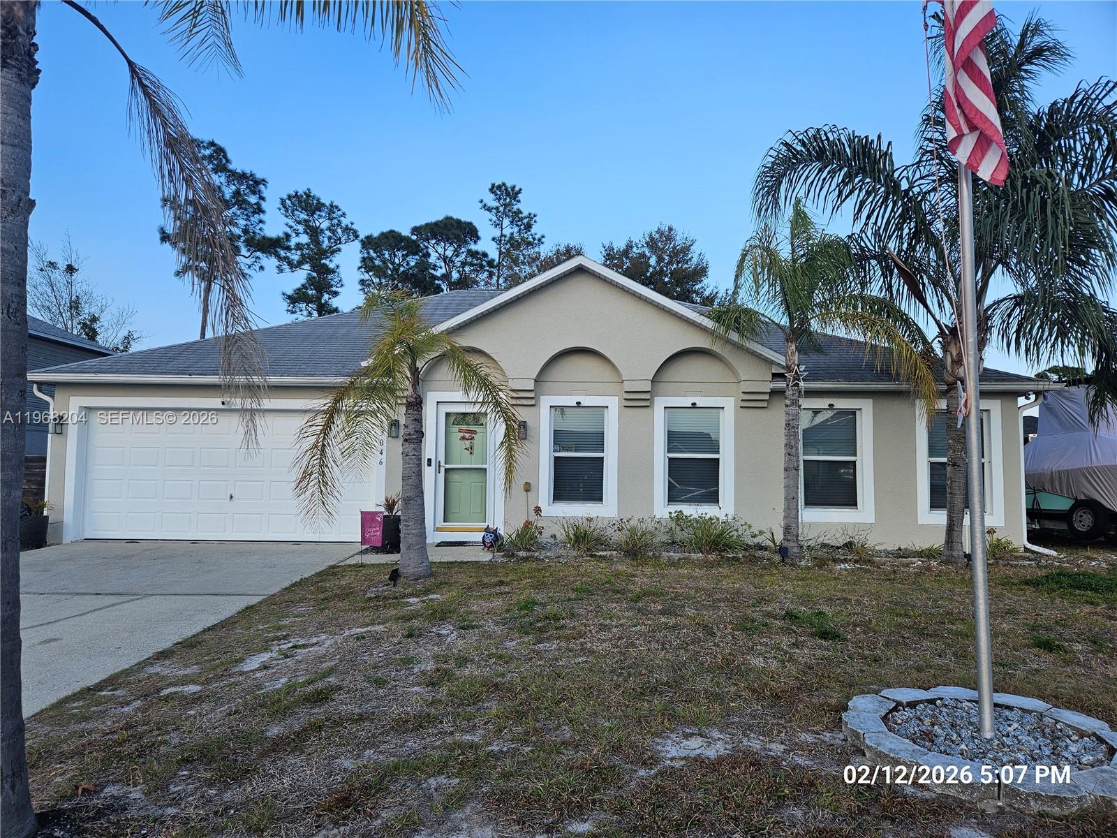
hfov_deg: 73.9
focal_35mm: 23
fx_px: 742
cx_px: 558
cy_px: 419
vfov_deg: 58.9
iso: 25
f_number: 1.8
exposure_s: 1/575
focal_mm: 5.4
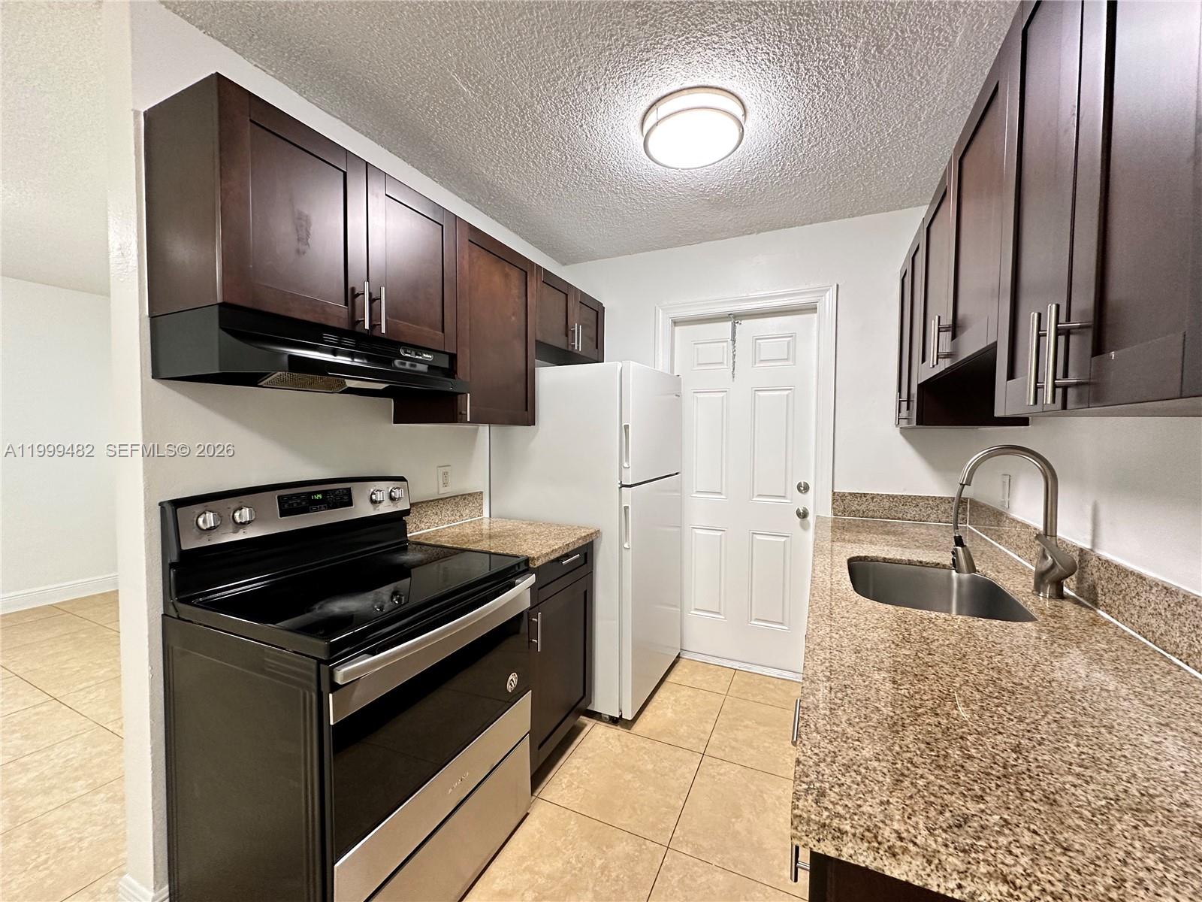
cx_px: 601
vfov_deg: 85.7
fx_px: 486
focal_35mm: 14
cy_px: 451
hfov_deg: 102.1
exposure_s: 1/60
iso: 250
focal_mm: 2.22
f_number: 2.2
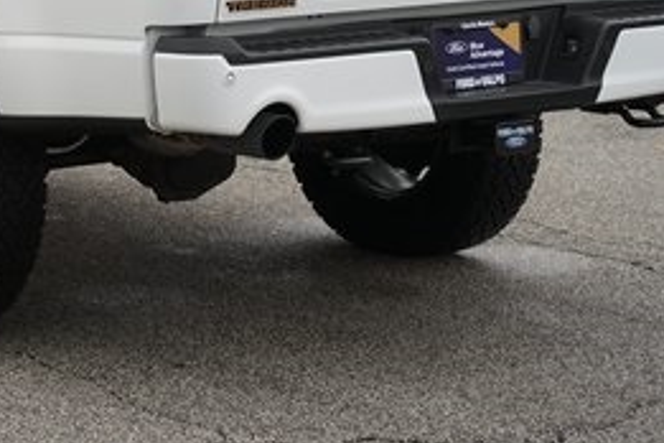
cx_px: 3
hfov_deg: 14.9
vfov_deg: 10.0
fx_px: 2490
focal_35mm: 135
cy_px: -90
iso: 100
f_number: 5
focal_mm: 55
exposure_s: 1/80
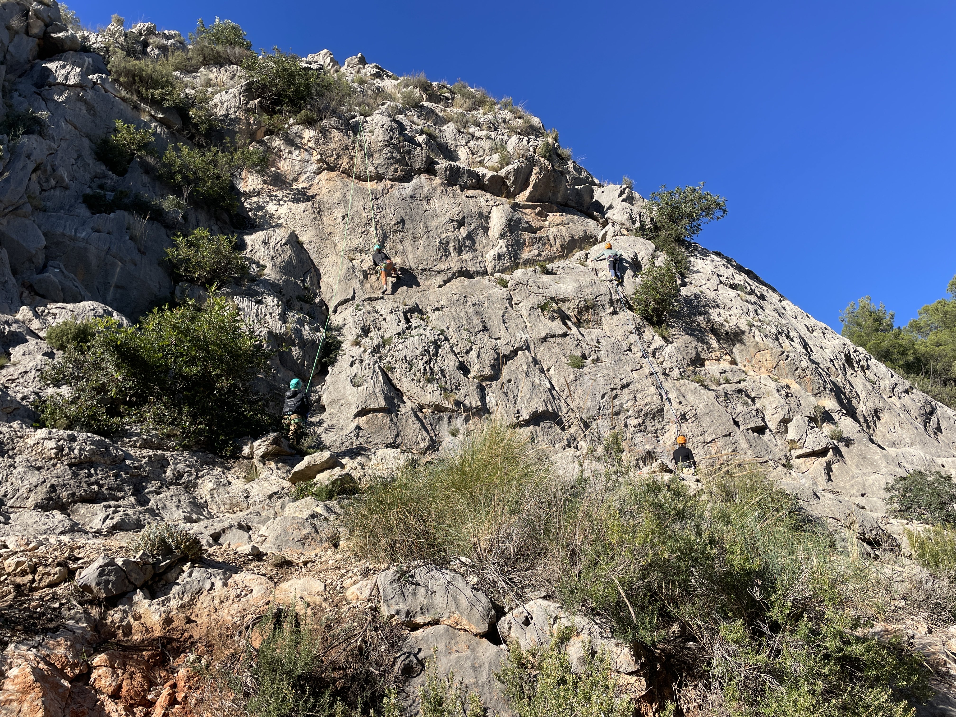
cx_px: 478
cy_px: 358
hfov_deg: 67.3
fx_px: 718
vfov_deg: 53.1
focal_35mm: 26
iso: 32
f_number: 1.6
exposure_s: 1/2353
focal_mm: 4.2
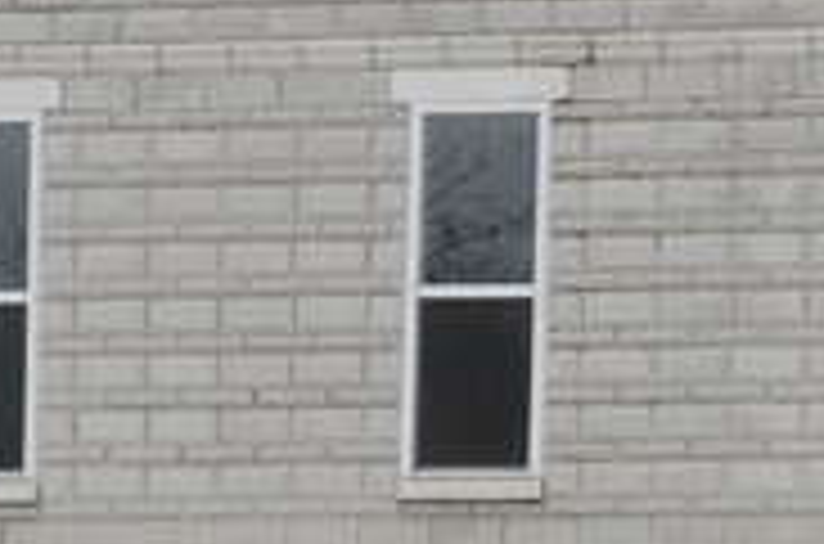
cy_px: 409
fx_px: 4794
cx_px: 865
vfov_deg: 6.5
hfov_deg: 9.7
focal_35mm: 210
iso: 320
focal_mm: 32
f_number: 14
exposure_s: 1/250
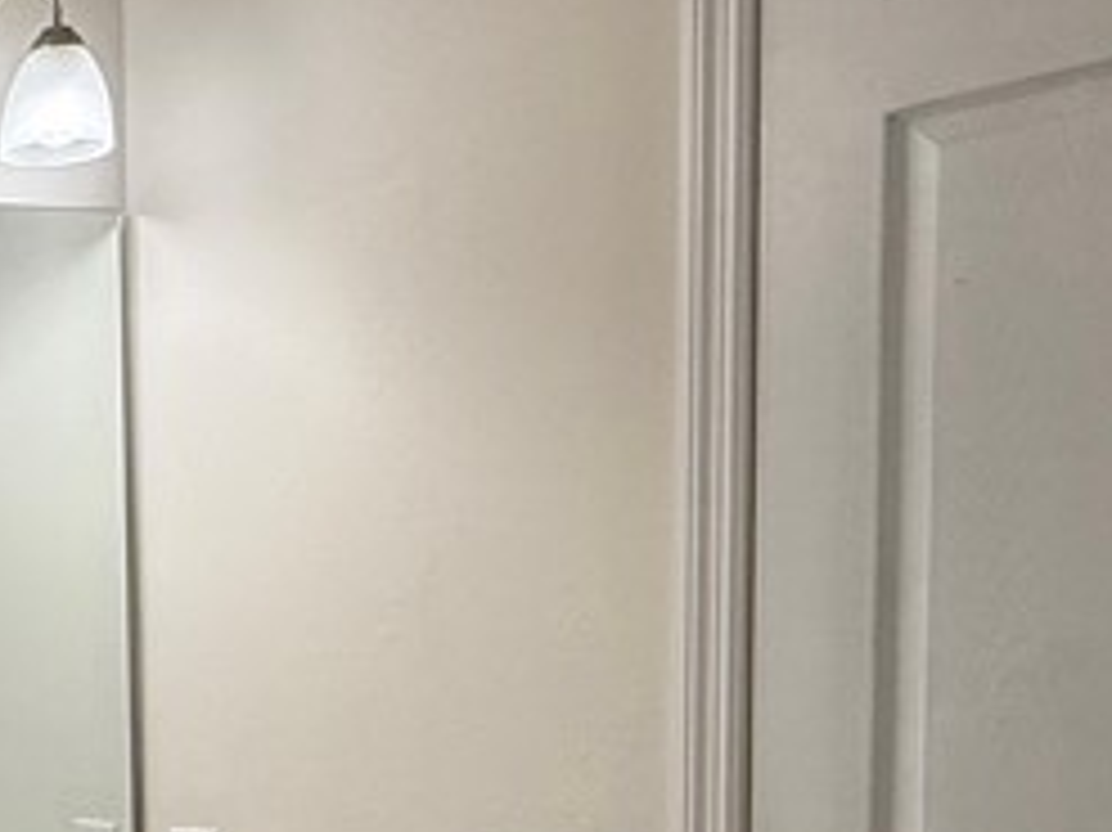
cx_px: -522
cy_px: 828
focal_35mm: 58
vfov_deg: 24.1
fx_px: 1862
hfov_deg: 25.6
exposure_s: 1/126
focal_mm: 2.22
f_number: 2.2
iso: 64
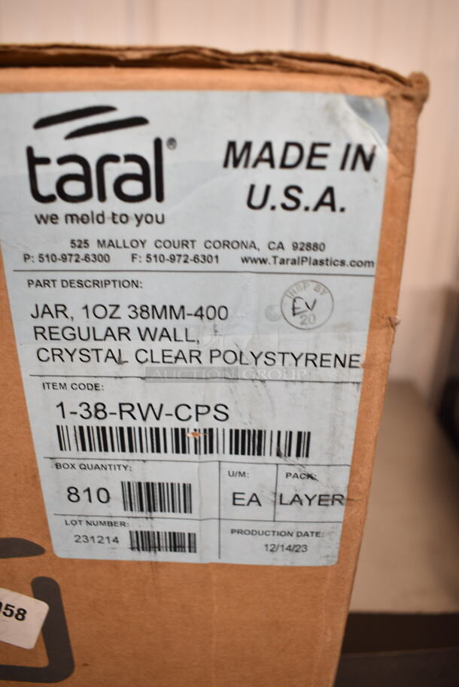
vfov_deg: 67.3
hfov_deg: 48.0
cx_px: 230
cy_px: 344
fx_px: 516
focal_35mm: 27
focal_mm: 18
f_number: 3.5
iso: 400
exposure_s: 1/30
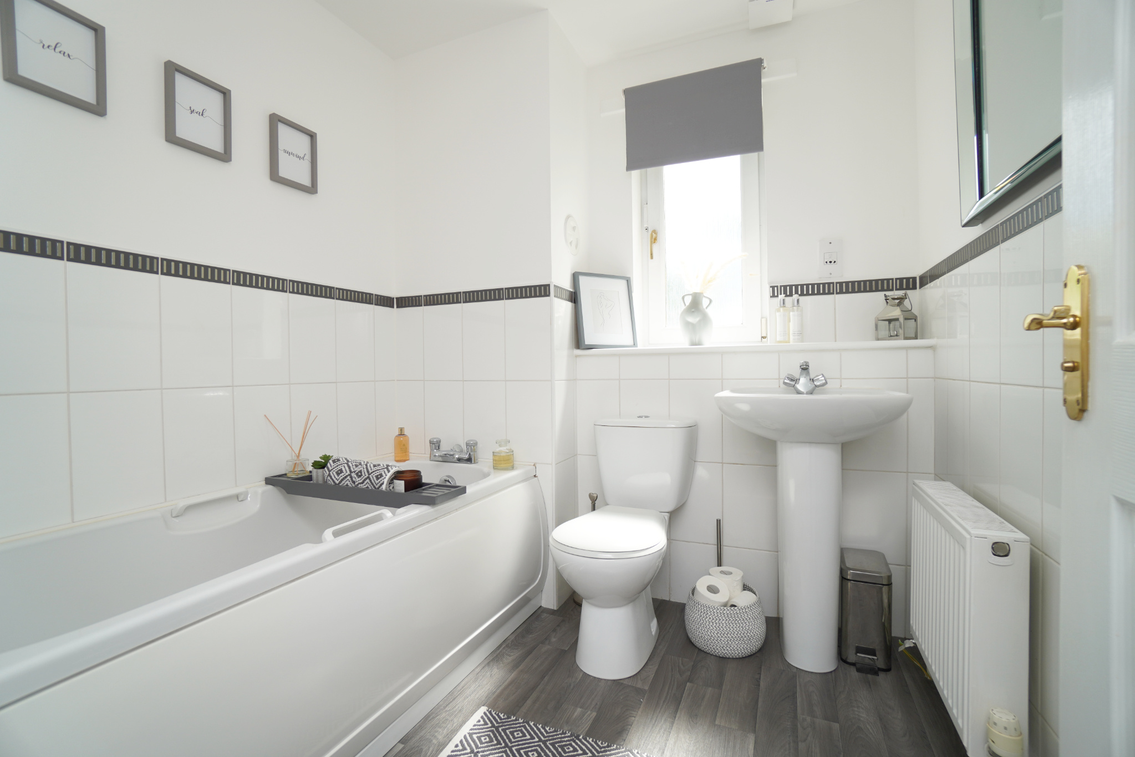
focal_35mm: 15
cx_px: 568
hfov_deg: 100.4
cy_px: 378
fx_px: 473
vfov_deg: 77.3
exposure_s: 1/160
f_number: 4
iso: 125
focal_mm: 10
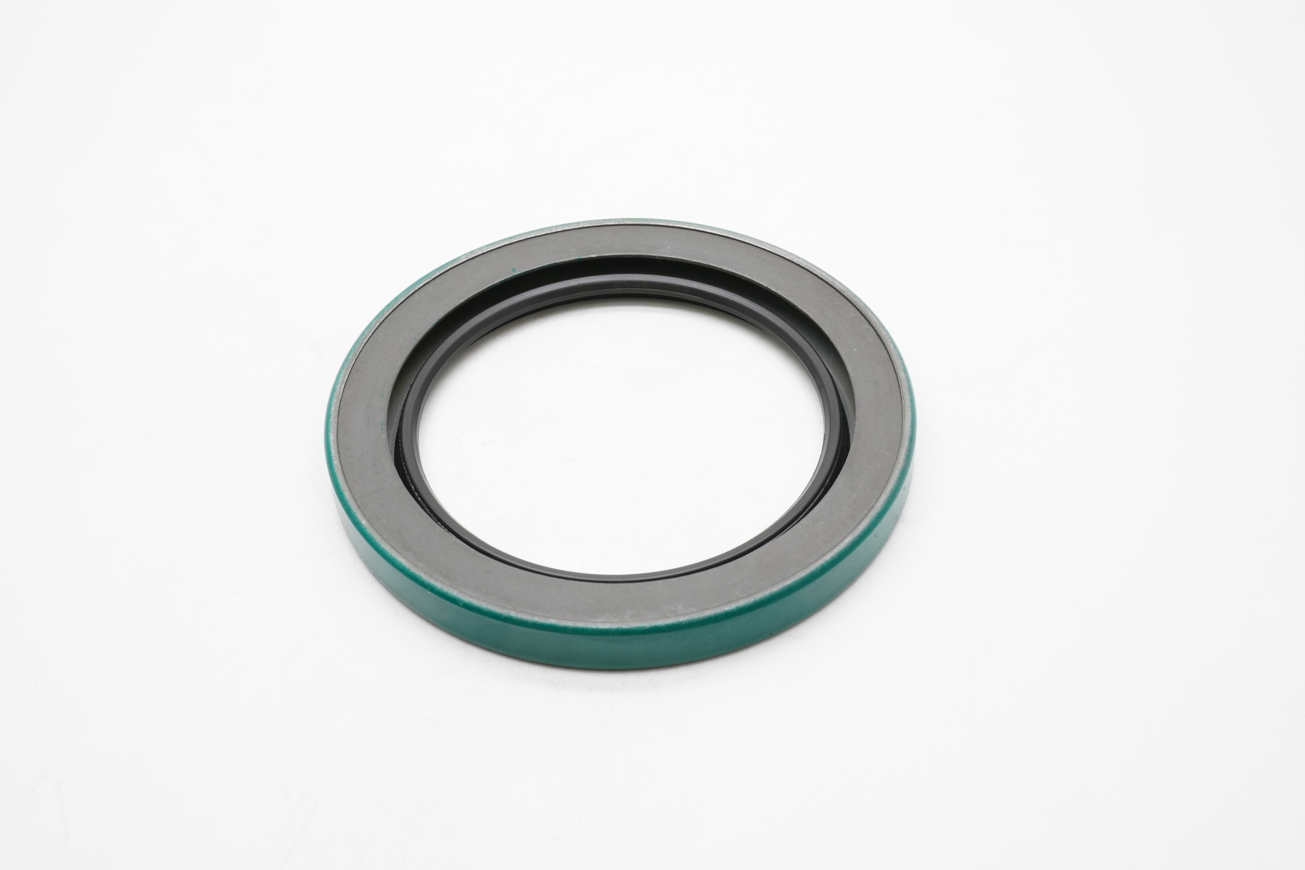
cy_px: 435
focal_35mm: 45
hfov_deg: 43.6
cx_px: 652
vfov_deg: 29.9
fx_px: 1631
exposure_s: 1/60
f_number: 11
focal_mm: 30
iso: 800
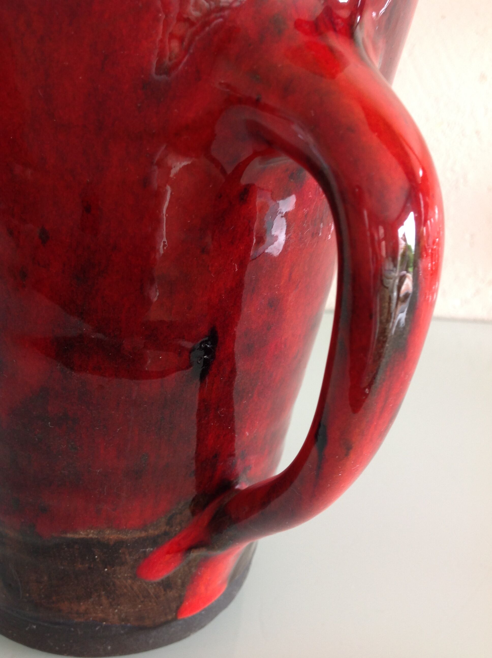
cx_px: 246
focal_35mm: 35
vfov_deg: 52.7
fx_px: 665
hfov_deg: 40.6
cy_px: 329
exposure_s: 1/15
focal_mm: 4.28
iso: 50
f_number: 2.4
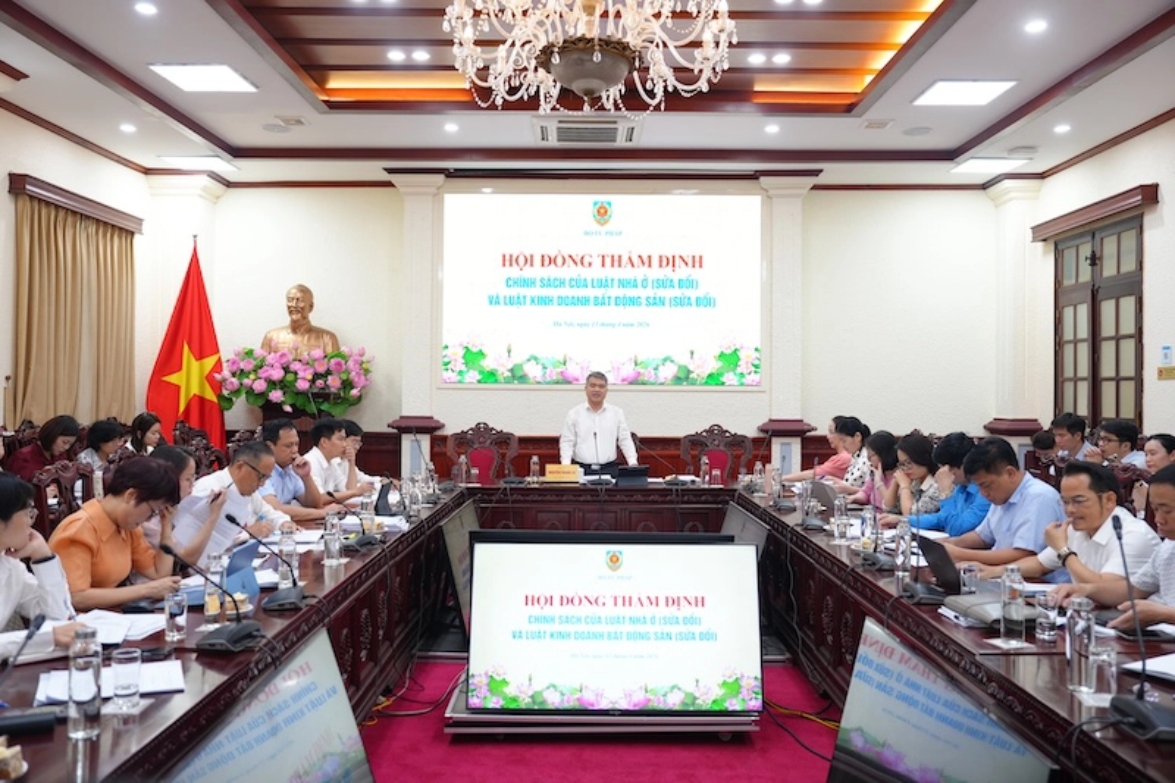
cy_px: 392
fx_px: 979
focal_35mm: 30
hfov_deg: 61.9
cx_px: 588
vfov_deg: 43.6
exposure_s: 1/160
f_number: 3.2
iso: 1000
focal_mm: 30
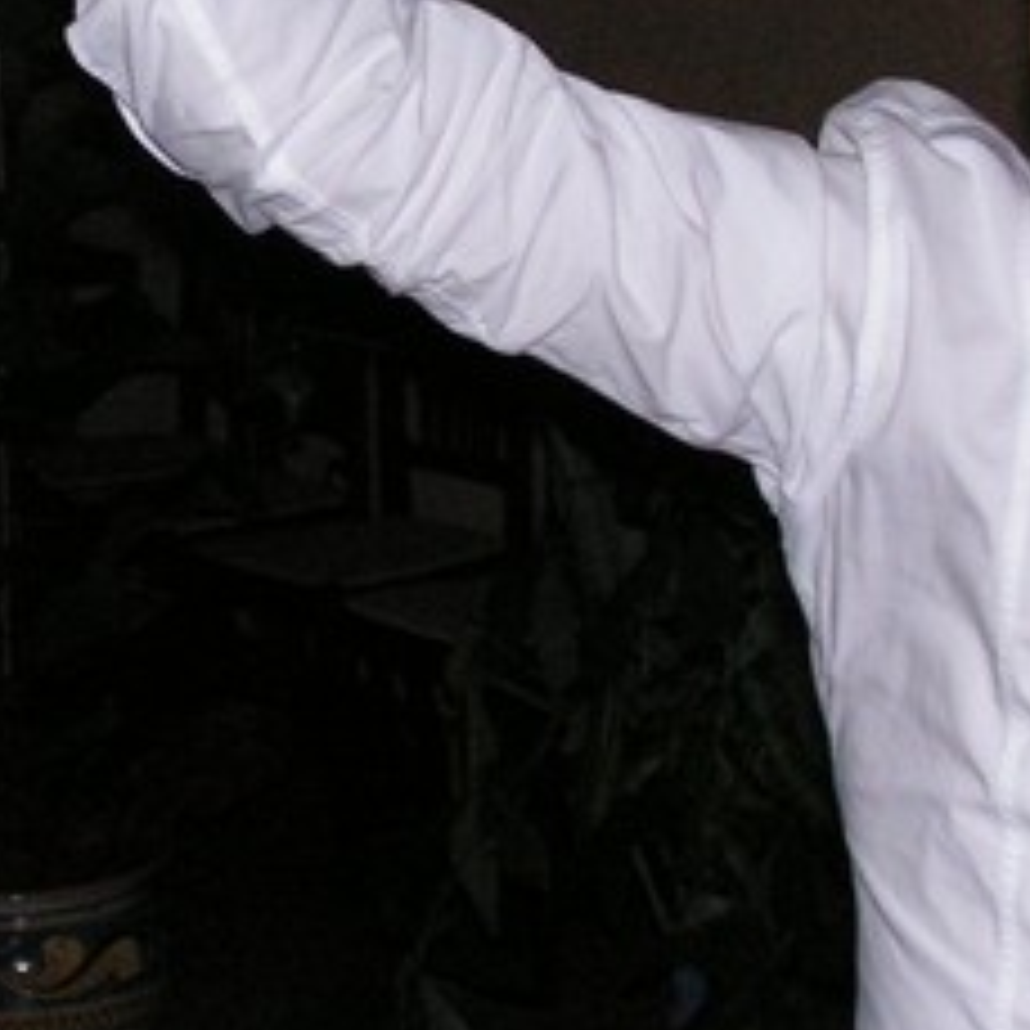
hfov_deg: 15.6
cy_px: 189
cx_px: 256
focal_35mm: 111
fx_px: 3737
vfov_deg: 15.6
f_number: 3.2
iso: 200
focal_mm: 6
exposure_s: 1/40
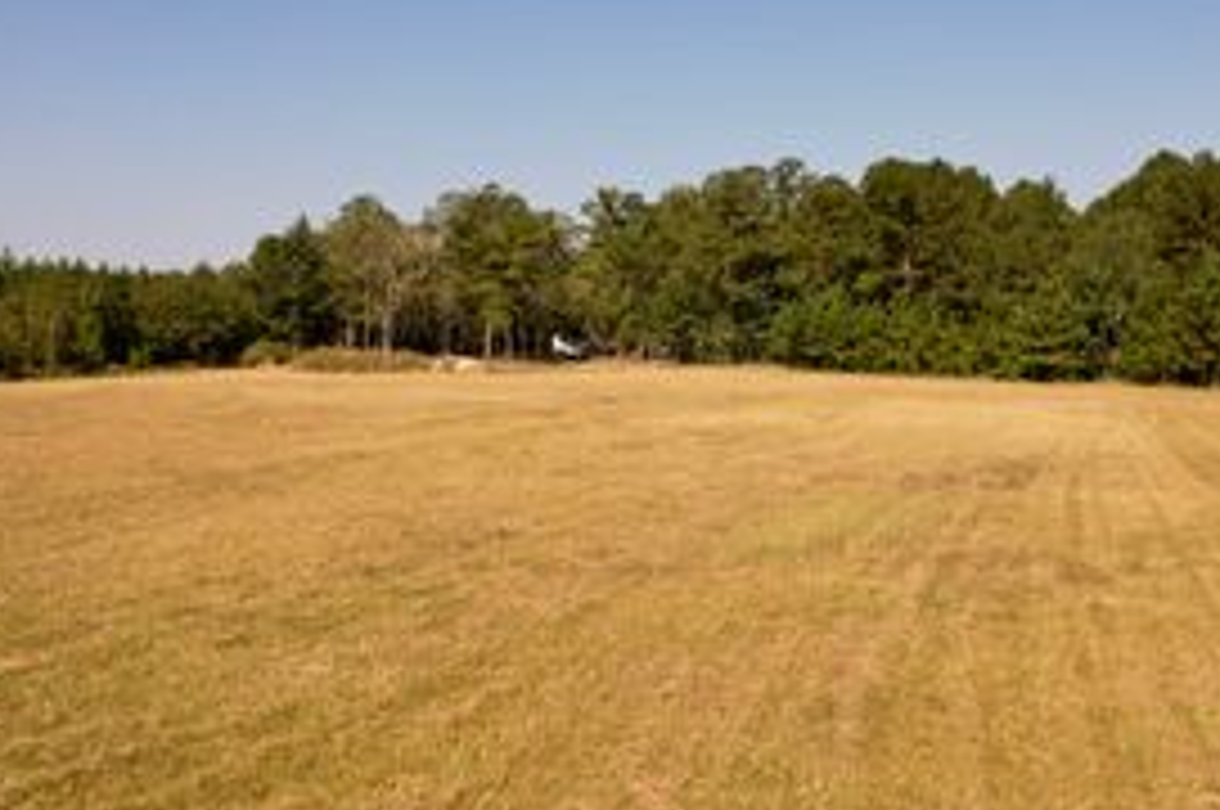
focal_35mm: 35
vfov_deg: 37.7
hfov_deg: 54.2
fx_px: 1185
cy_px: 344
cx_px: 723
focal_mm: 8.38
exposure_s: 1/2000
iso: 100
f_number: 2.8
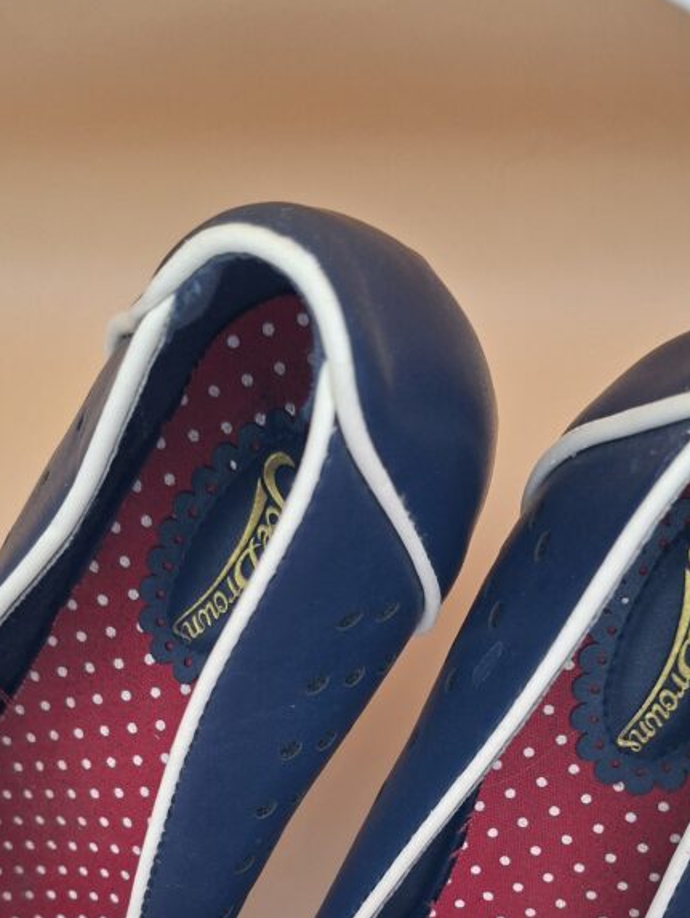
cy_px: 806
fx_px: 1089
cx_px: 371
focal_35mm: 41
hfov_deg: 35.1
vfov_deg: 42.4
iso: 250
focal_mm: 5.54
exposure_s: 1/60
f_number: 1.8
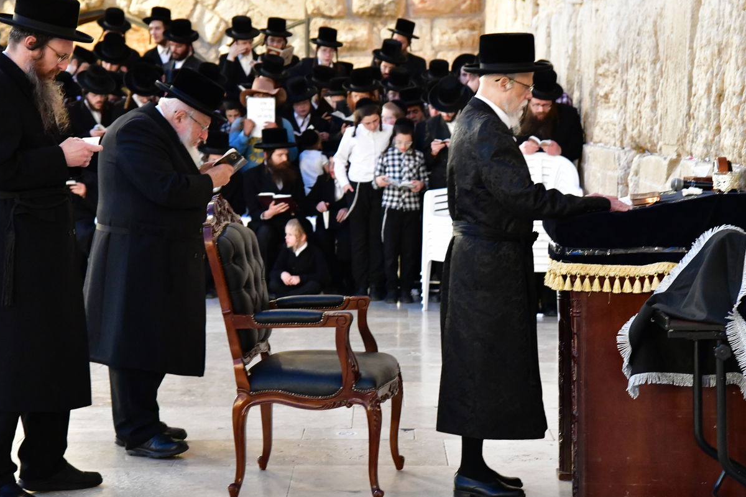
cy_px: 254
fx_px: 1886
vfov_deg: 15.0
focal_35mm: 91
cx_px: 406
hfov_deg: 22.4
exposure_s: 1/100
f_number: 5.6
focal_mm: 78
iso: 10000
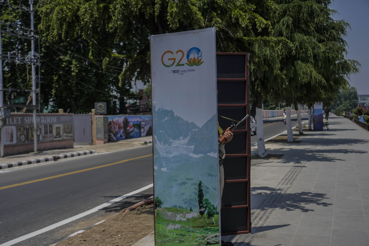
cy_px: 123
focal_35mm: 42
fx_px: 430
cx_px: 184
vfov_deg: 31.9
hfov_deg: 46.4
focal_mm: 42
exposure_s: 1/8000
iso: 400
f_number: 4
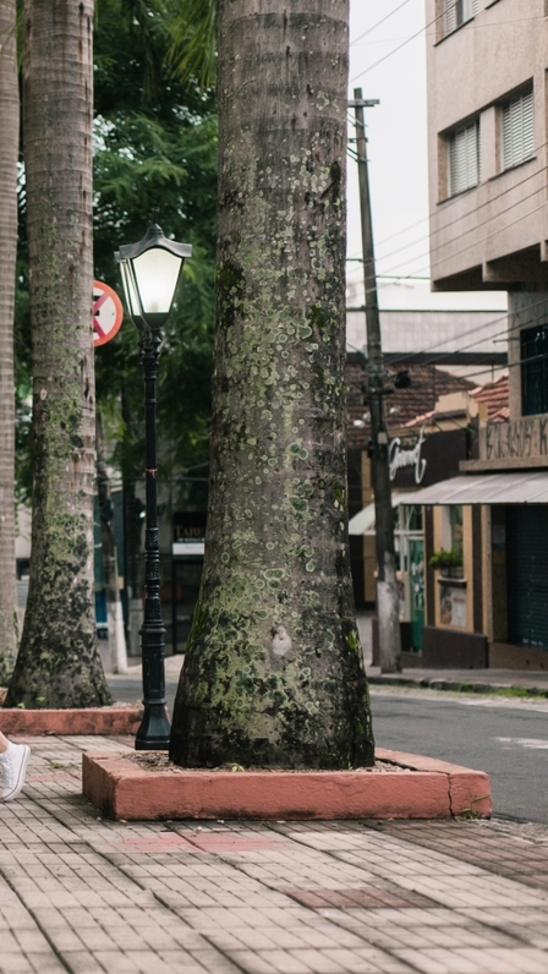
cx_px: -115
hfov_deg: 14.8
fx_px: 2040
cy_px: 489
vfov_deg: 26.8
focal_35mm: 79
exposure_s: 1/200
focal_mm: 50
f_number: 3.2
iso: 800
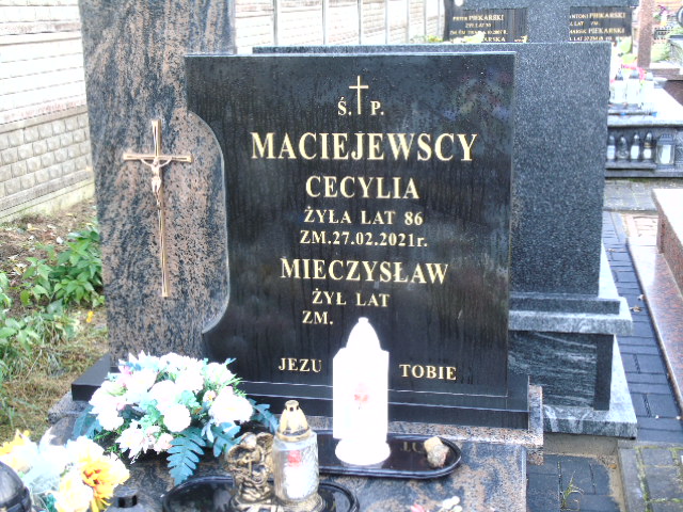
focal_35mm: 46
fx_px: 908
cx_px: 342
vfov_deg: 31.5
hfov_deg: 41.2
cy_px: 256
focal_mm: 8.2
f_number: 4.1
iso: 100
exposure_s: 1/30
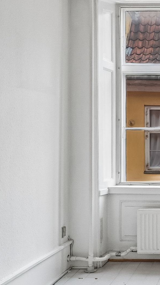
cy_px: 137
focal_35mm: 55
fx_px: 418
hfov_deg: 19.4
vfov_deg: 37.6
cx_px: 227
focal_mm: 12.3
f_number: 7.1
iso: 400
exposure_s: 1/25
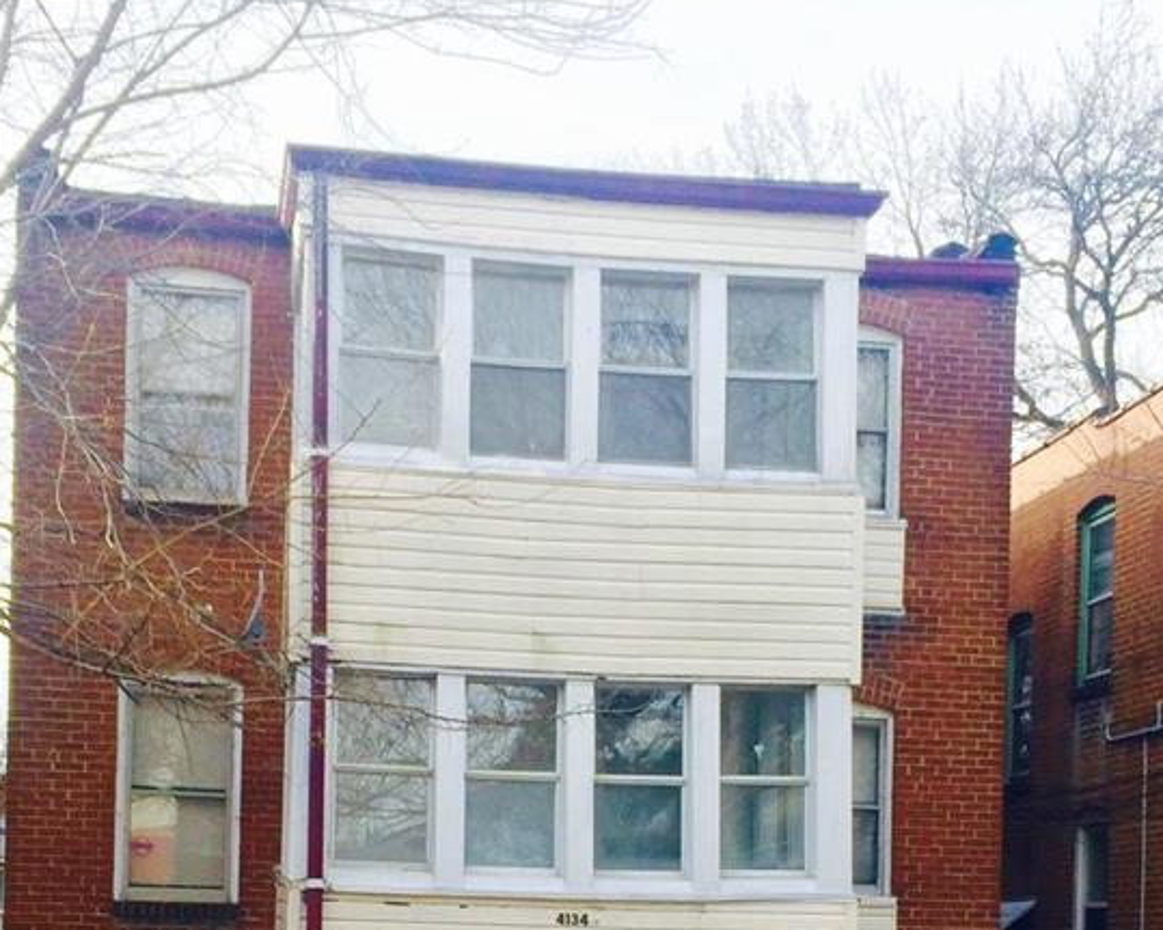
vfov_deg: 23.2
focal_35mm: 63
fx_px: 2168
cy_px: 928
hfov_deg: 30.0
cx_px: 585
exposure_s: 1/684
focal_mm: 4.15
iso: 32
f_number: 2.2
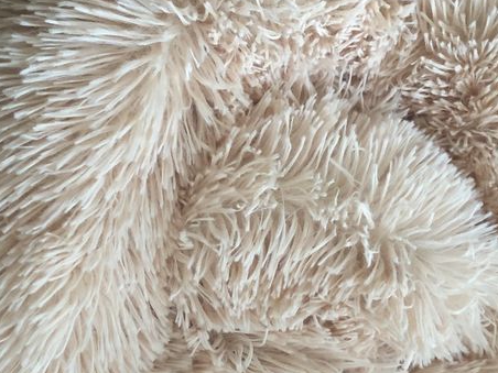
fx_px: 892
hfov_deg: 31.2
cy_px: 278
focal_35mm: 62
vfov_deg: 23.4
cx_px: 227
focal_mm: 3.99
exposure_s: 1/7
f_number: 1.8
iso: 80
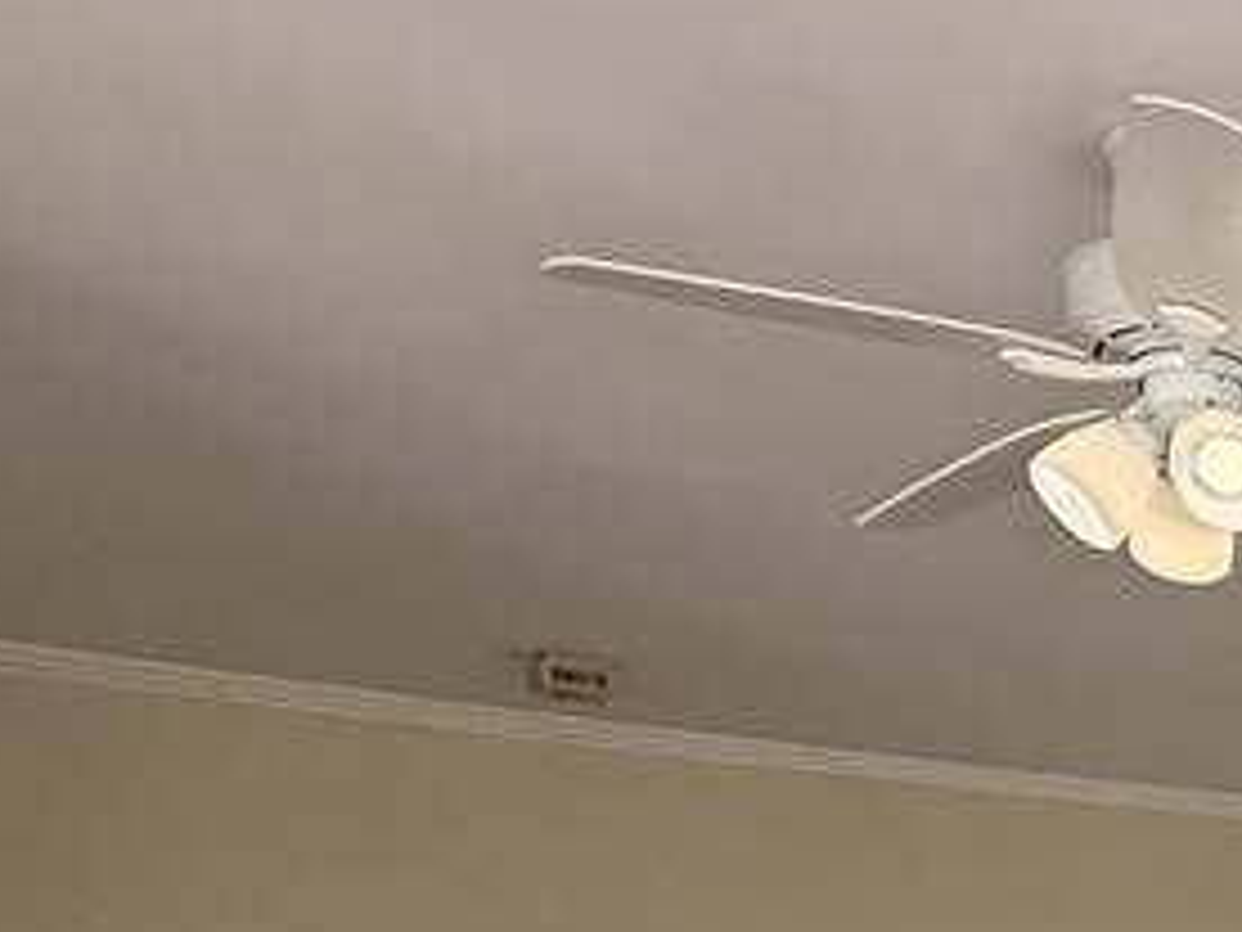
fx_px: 2332
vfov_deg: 19.7
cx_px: 2052
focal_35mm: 65
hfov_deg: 22.2
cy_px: 1391
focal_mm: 2.22
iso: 200
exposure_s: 1/120
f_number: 2.2
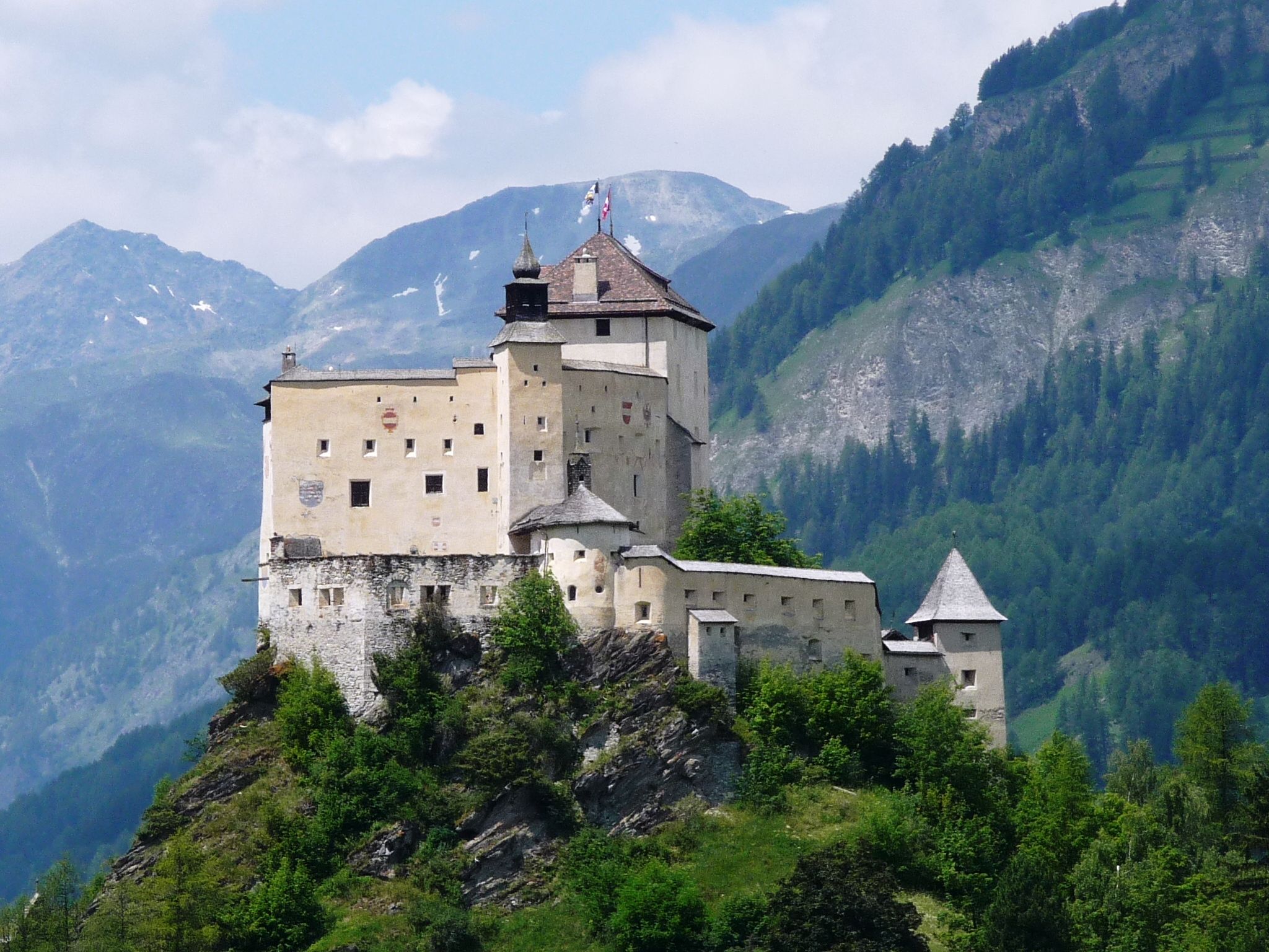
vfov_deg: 4.5
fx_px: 12244
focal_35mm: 334
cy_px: 476
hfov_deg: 5.9
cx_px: 634
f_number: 4.8
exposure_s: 1/800
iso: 100
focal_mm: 34.2
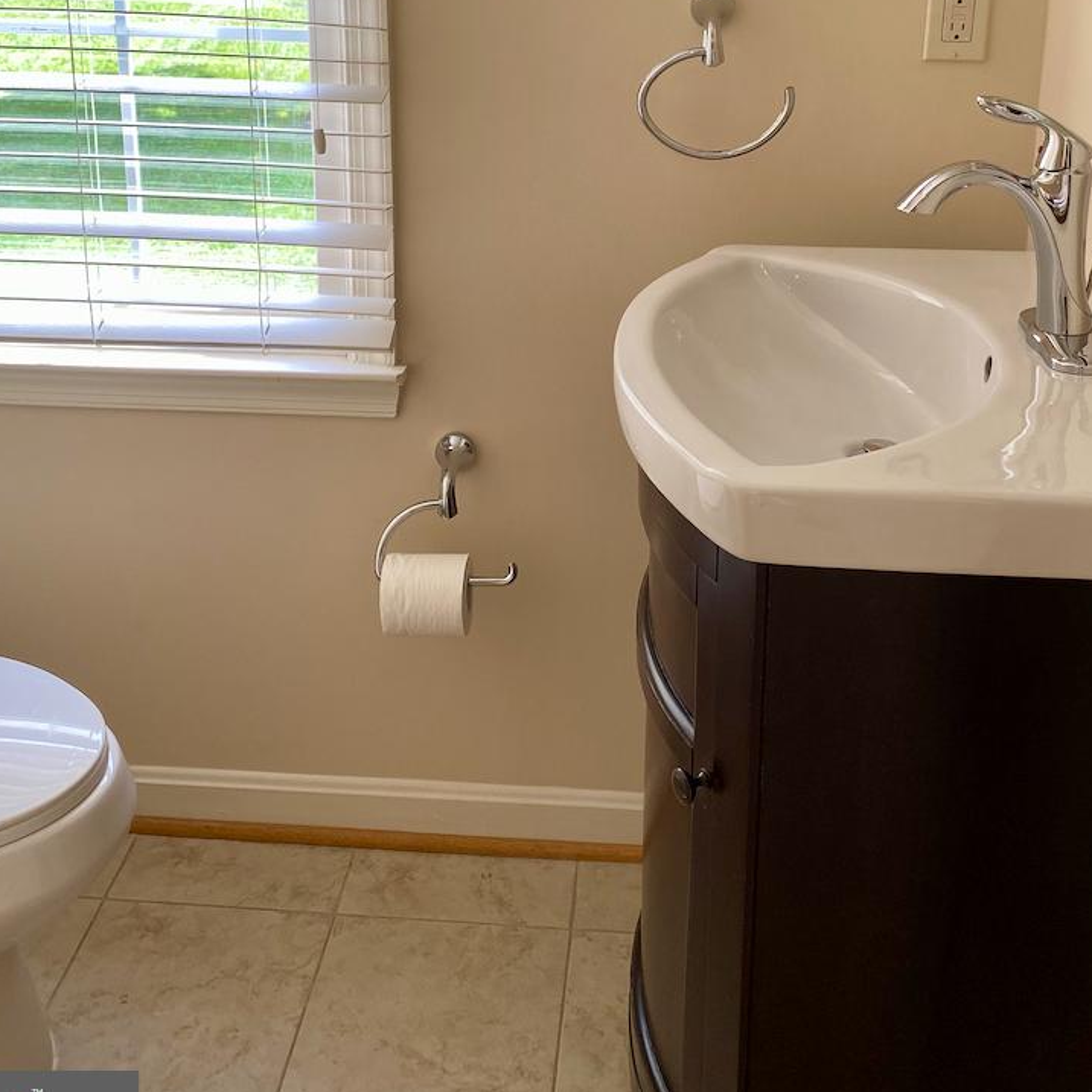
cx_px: 553
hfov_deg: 40.9
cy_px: 200
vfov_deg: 39.1
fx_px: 1463
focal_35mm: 41
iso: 50
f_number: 1.8
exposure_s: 1/120
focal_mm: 4.25
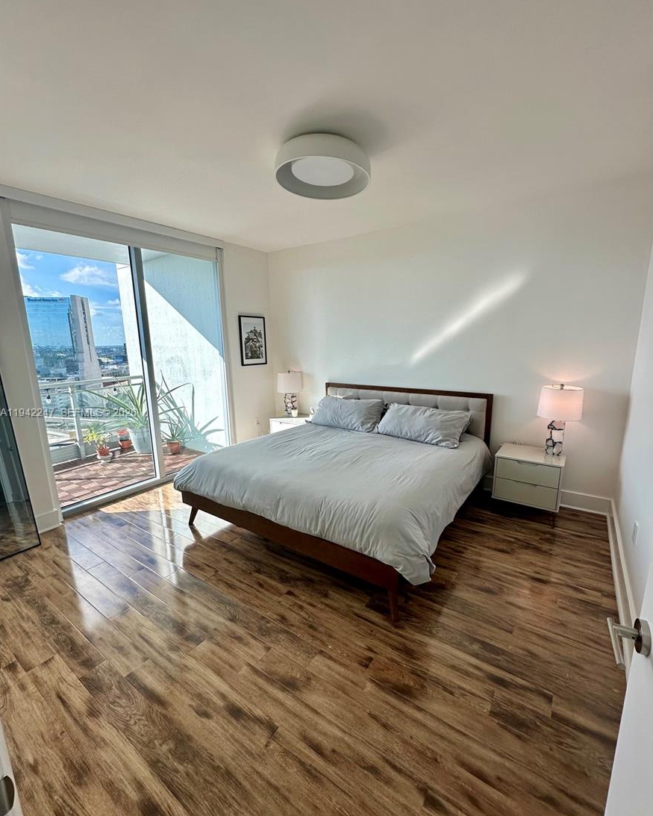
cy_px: 414
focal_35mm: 15
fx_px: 362
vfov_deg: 96.8
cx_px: 334
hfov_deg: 84.0
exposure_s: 1/374
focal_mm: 2.22
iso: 40
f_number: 2.2
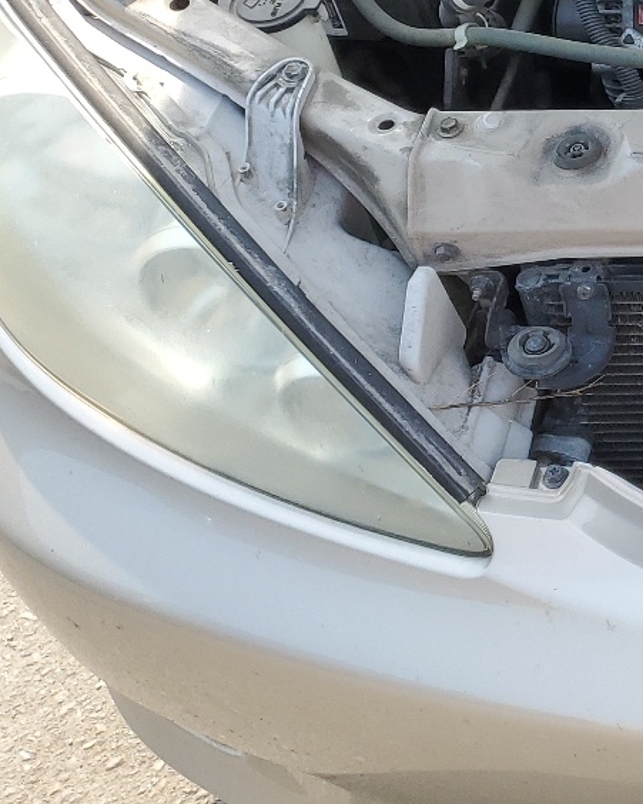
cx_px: 1091
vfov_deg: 25.2
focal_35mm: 72
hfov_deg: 17.8
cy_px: 14
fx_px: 1713
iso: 50
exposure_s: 1/625
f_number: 1.5
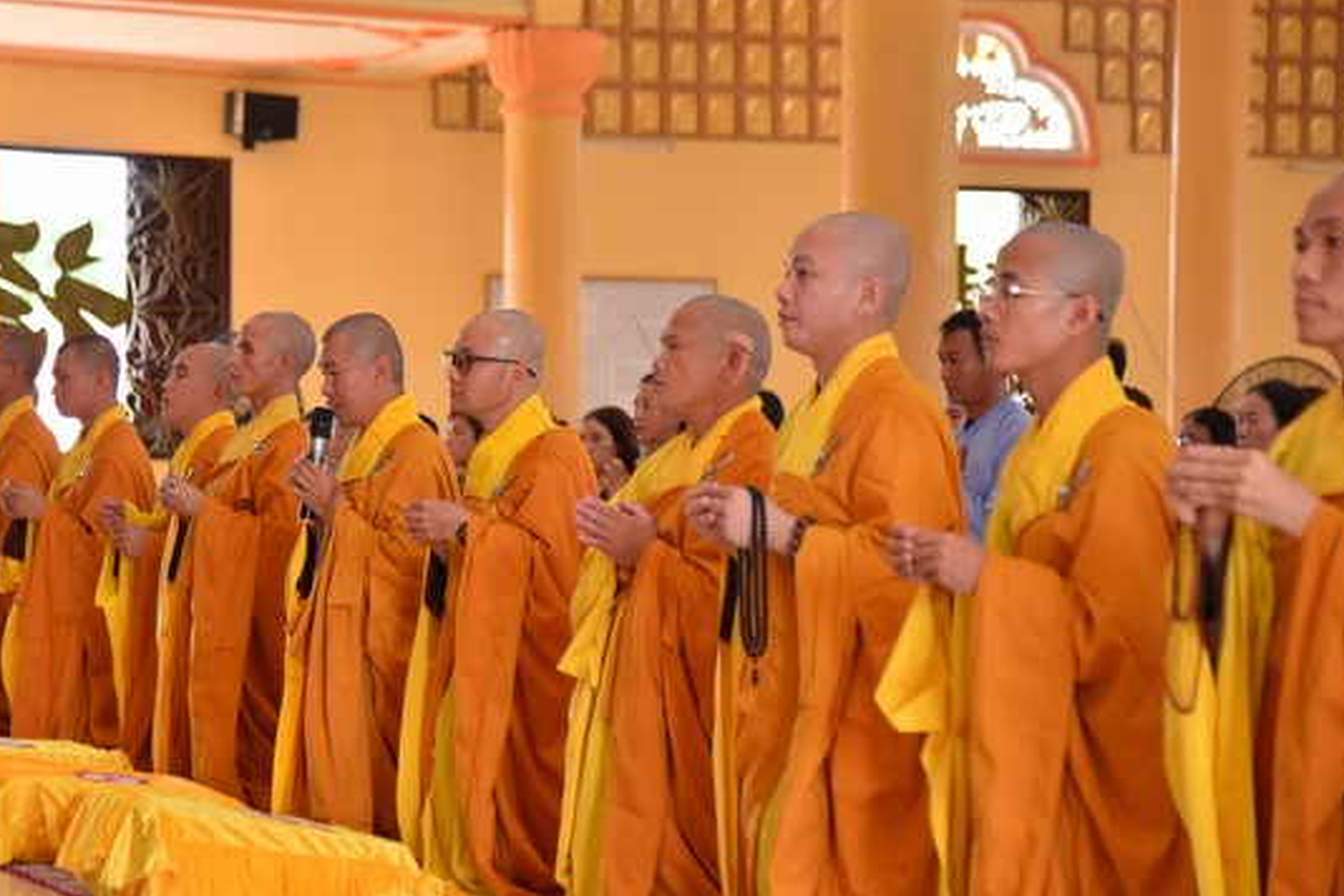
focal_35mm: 95
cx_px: 589
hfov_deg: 21.4
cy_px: 437
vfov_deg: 14.4
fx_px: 3546
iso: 500
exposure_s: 1/125
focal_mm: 78
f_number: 4.5
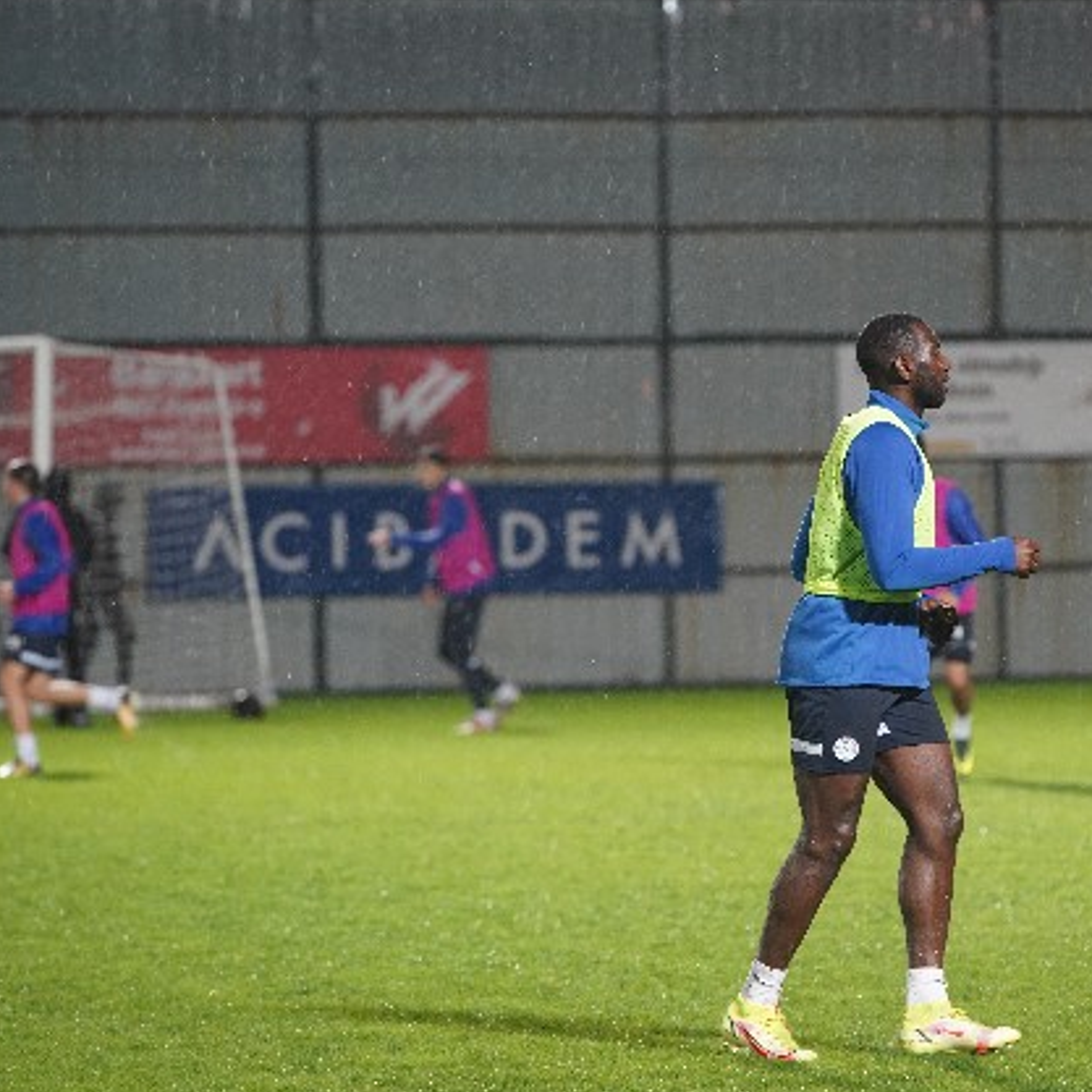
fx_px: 9743
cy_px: 530
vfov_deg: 6.4
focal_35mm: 273
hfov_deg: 6.4
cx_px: 848
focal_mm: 200
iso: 3200
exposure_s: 1/250
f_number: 4
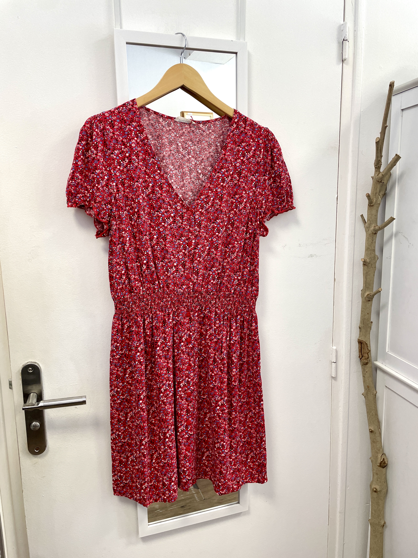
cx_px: 209
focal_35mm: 26
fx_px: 419
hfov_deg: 53.1
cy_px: 279
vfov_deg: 67.3
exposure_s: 1/100
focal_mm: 4.2
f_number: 1.6
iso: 100
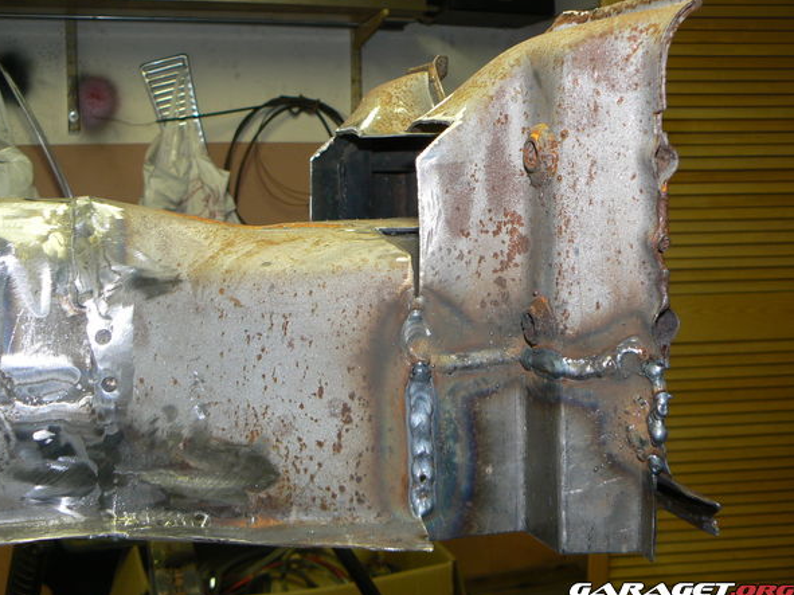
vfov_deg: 36.8
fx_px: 894
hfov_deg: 47.8
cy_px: 281
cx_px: 369
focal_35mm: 39
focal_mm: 6
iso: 100
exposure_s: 1/30
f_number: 2.8
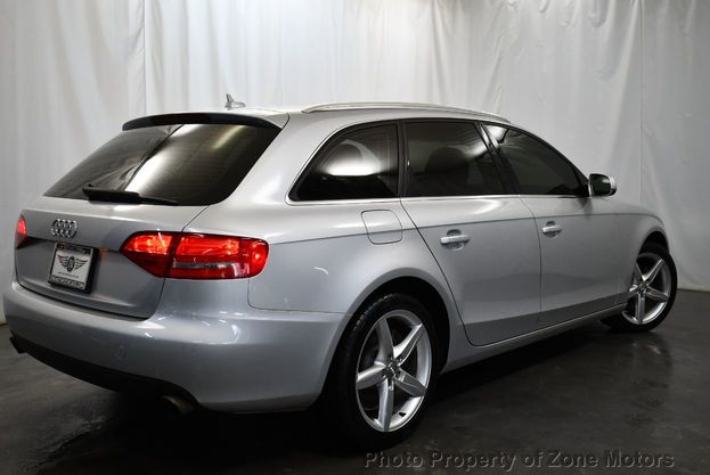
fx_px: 731
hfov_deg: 51.8
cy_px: 236
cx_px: 346
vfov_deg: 36.0
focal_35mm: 37
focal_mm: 18
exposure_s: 1/250
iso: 720
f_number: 3.5
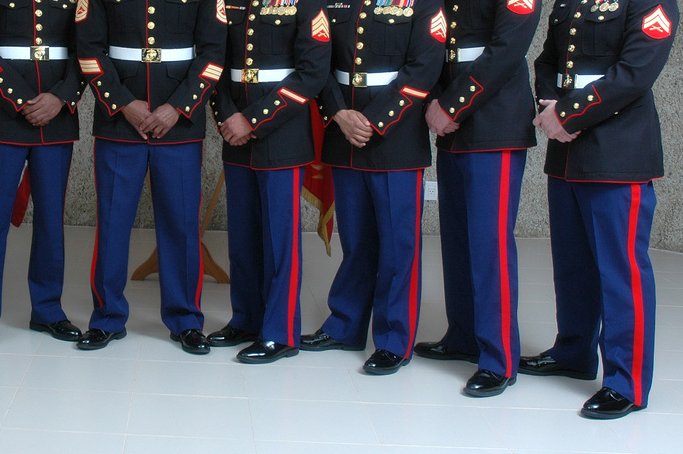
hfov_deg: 33.6
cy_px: 104
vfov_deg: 23.1
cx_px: 146
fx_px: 1099
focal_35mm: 58
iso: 200
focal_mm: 22
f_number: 9
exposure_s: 1/20
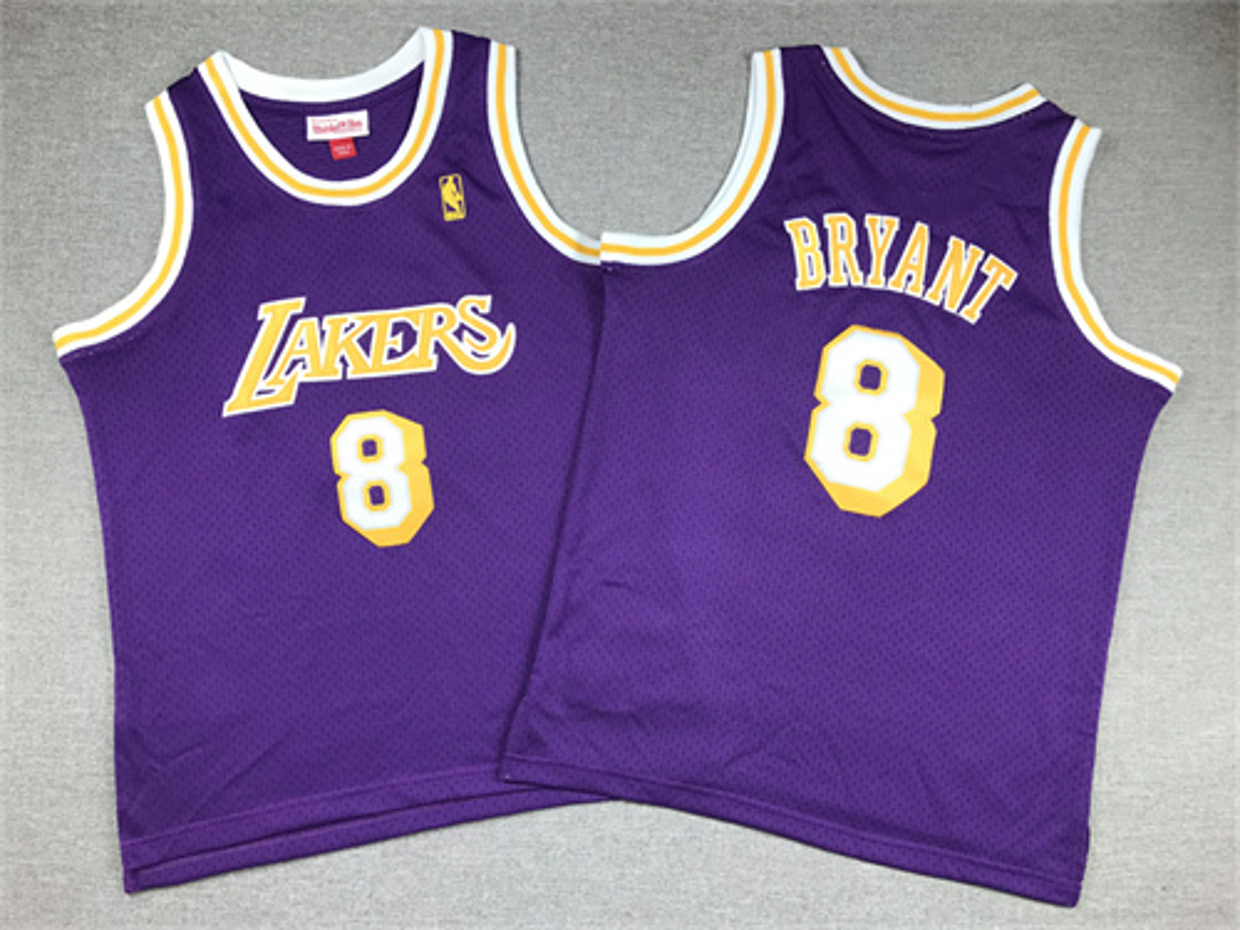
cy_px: 465
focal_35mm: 28
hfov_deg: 63.4
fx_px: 1003
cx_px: 620
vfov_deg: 49.7
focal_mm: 3.99
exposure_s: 1/50
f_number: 1.8
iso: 25
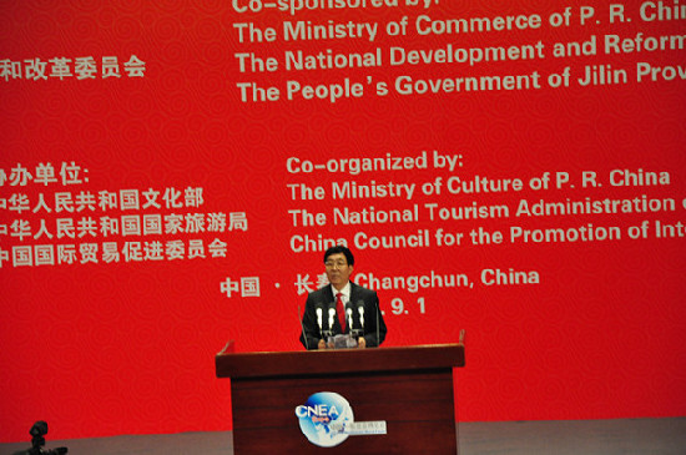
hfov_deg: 13.1
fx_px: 2997
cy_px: 228
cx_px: 343
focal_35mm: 158
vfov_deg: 8.7
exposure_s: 1/125
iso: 1600
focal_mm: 105
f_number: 5.6
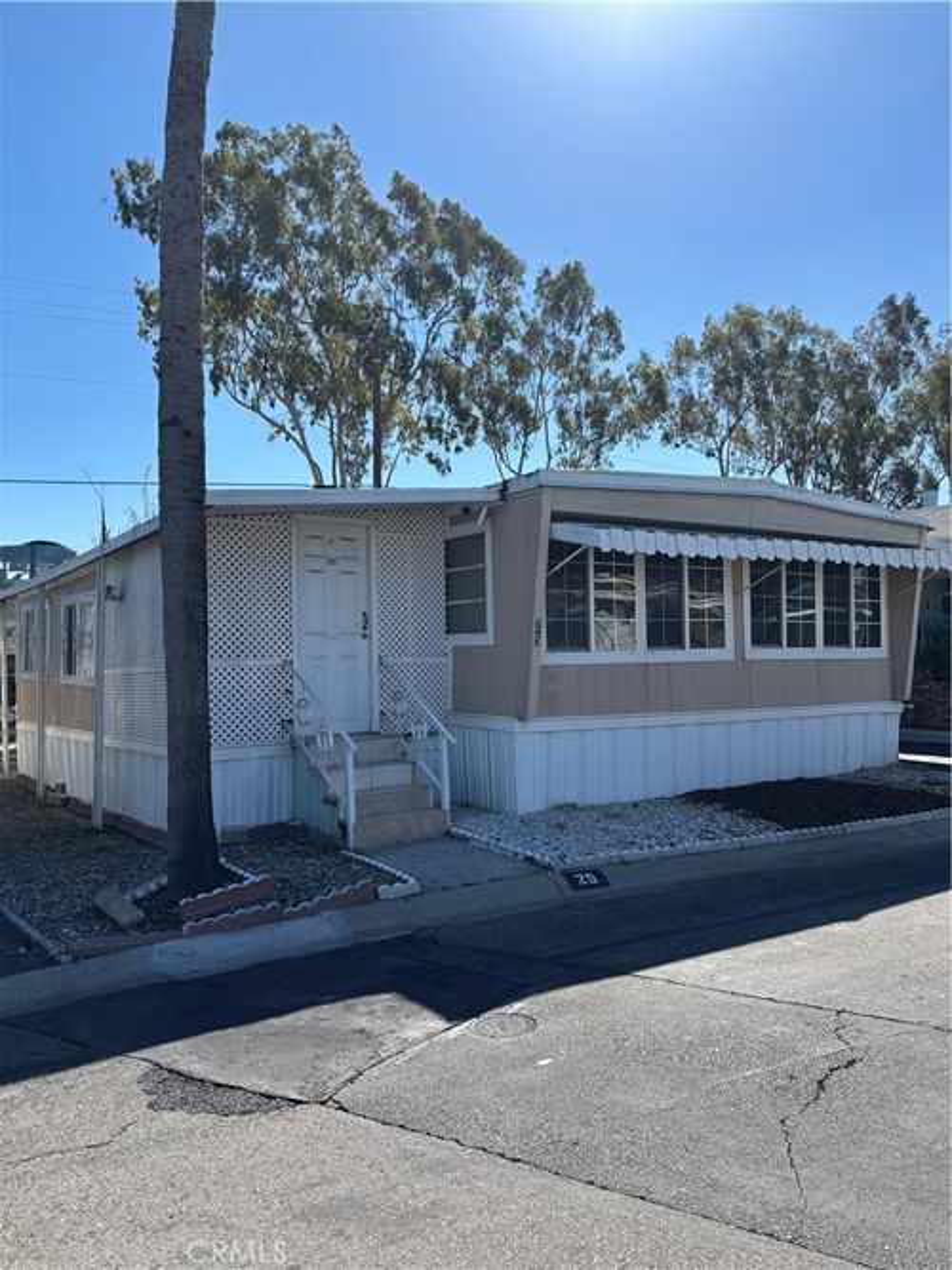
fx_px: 954
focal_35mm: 26
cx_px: 476
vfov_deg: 67.3
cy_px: 635
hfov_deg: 53.0
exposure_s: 1/3021
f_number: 1.6
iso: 50
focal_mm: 5.96
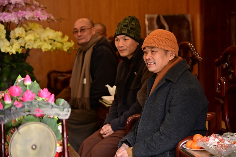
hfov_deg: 23.7
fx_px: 563
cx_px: 118
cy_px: 78
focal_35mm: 86
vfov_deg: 15.9
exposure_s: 1/100
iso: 1000
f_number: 4
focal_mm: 86
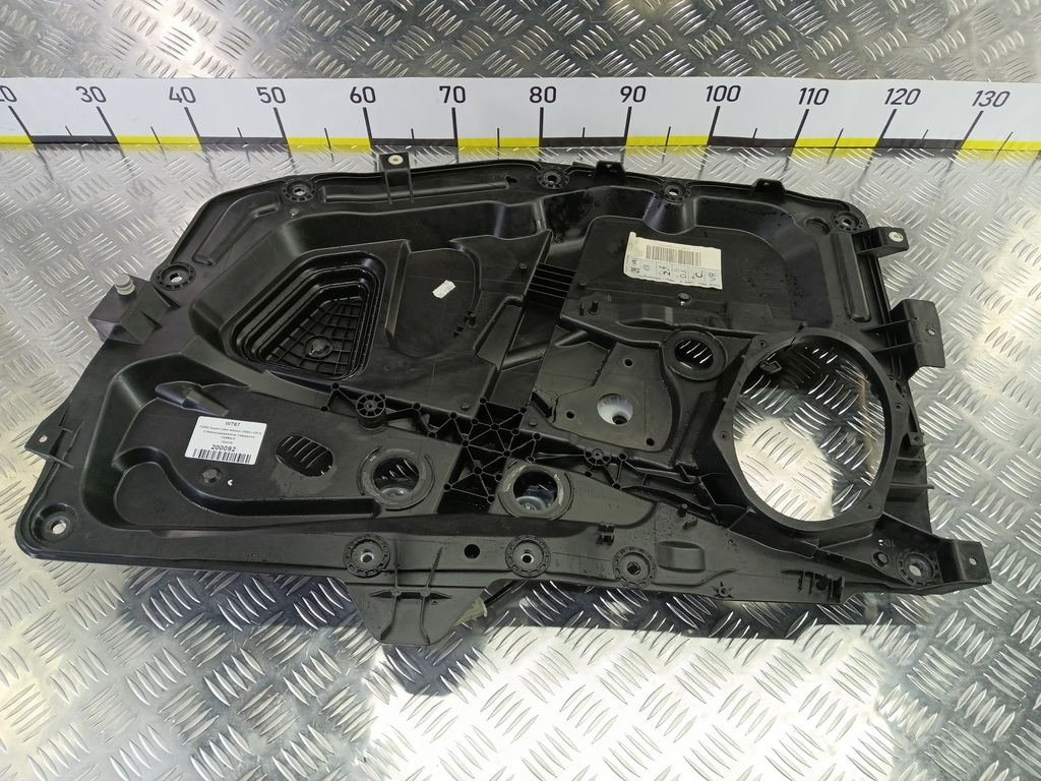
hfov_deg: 73.9
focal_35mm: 23
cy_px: 390
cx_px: 520
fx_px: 692
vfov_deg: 58.9
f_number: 1.6
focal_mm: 4.11
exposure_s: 1/50
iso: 161
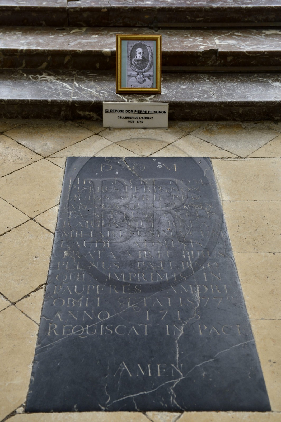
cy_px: 211
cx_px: 140
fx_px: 563
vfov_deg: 41.1
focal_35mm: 48
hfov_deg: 28.0
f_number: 4.5
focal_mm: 48
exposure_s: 1/60
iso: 800
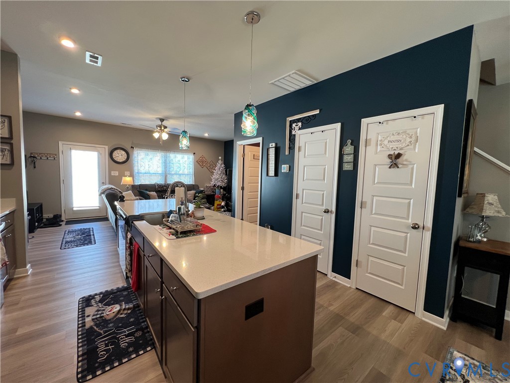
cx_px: 255
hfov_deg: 106.2
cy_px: 192
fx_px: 192
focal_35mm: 13
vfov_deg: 89.9
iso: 125
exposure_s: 1/60
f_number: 1.8
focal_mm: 1.57
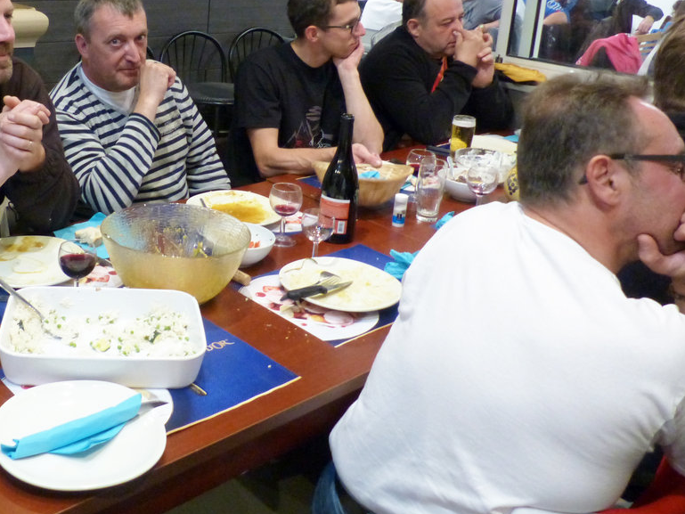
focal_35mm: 39
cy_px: 135
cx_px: 162
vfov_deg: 36.1
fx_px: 772
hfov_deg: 46.0
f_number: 2.8
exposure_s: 1/20
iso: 400
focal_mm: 4.5
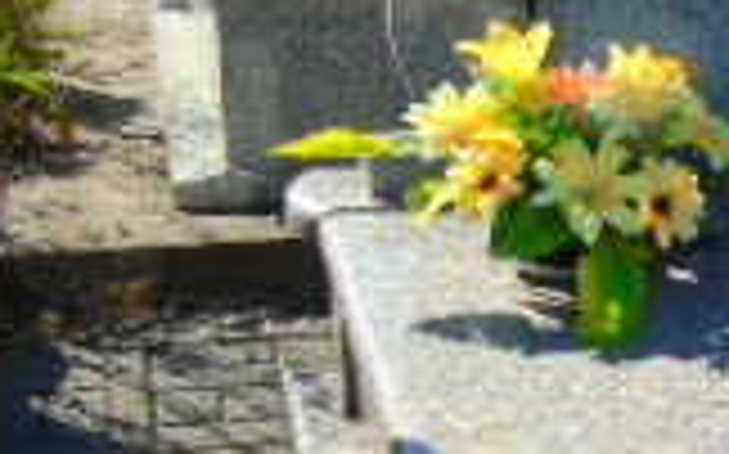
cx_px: 950
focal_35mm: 105
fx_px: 2085
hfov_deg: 18.5
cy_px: 391
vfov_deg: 12.4
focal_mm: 4.4
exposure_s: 1/640
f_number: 3.4
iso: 80
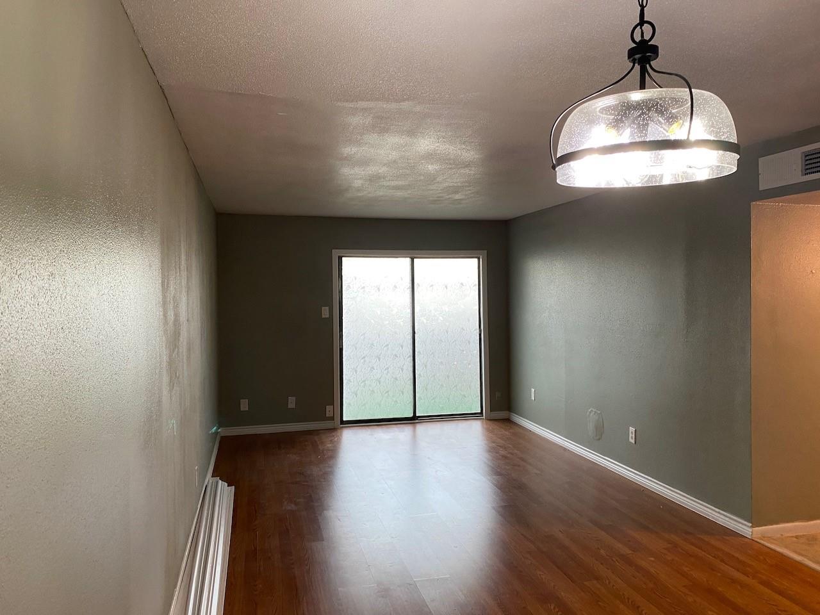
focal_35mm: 26
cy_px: 308
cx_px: 410
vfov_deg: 53.1
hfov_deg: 67.3
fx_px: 616
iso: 100
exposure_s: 1/60
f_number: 1.8
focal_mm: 4.25
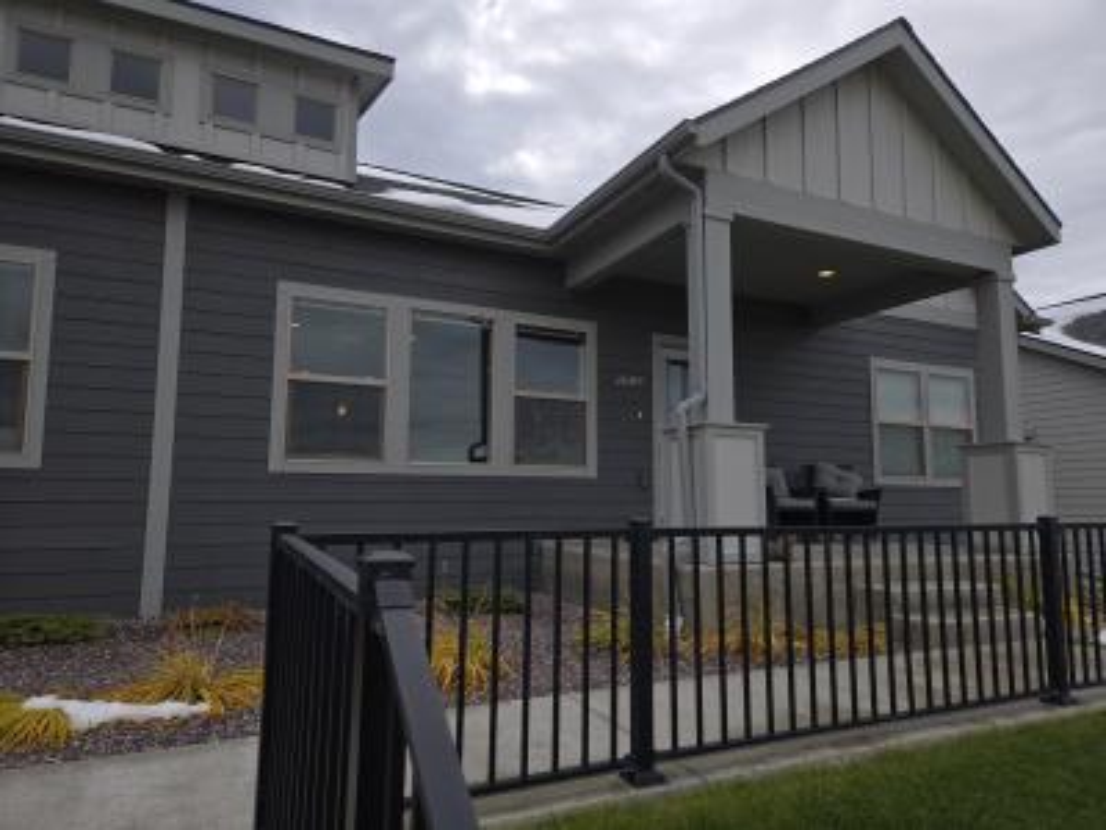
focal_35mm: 23
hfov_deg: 73.9
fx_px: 735
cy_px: 415
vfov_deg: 58.9
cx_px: 553
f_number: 1.8
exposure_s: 1/1321
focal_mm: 5.4
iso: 25
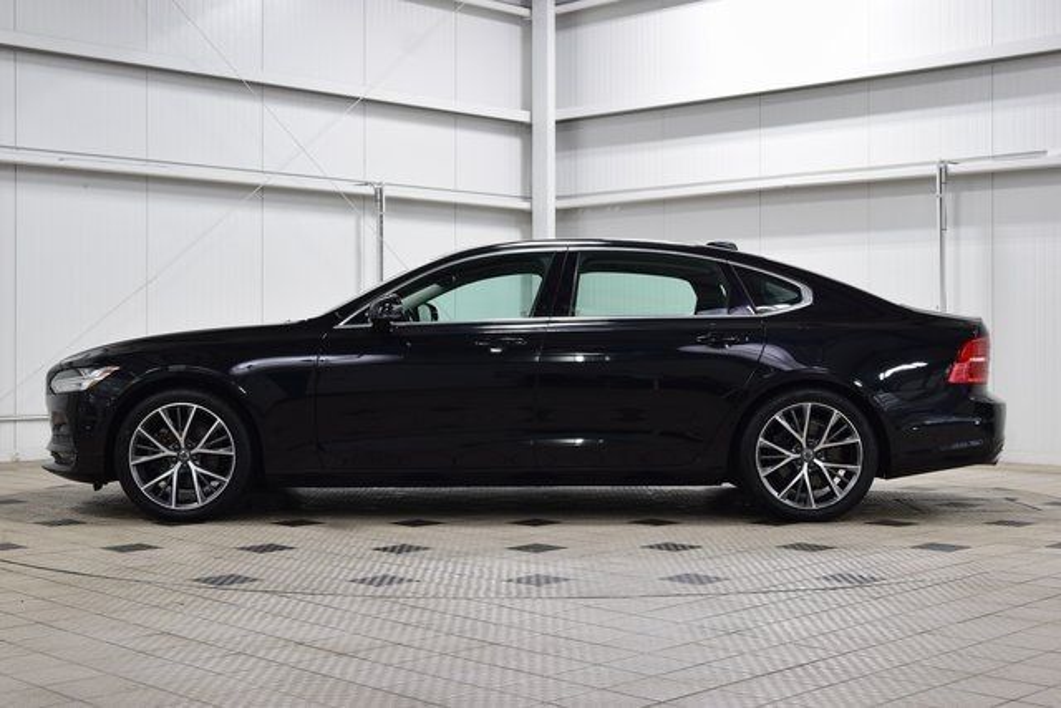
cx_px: 530
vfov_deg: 26.5
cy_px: 354
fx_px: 1503
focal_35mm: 51
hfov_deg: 38.9
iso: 400
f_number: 6.3
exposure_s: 1/15
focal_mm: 34
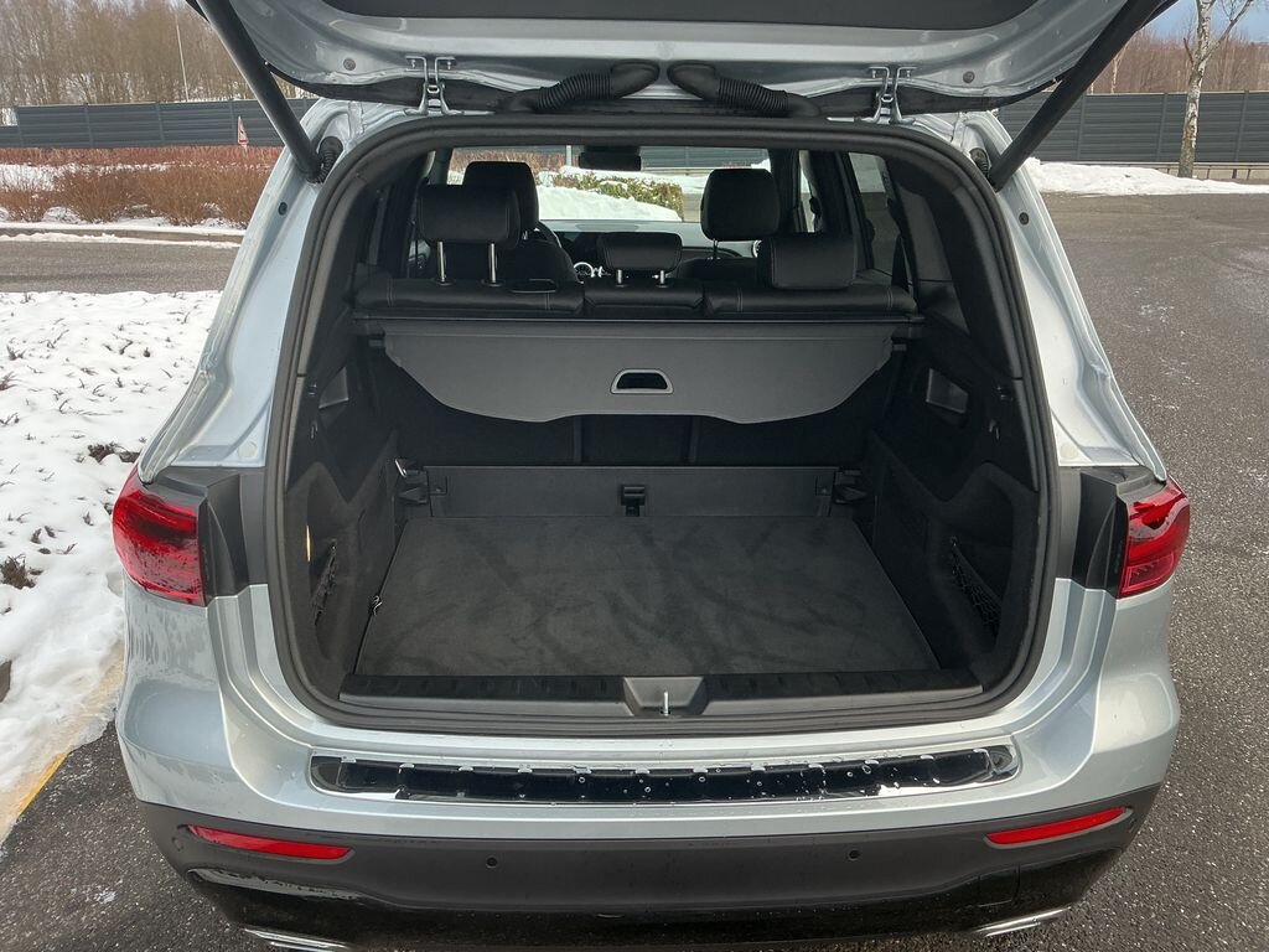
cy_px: 476
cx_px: 634
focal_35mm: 29
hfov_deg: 61.7
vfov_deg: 48.2
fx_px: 1063
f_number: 1.8
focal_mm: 3
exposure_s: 1/120
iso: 64
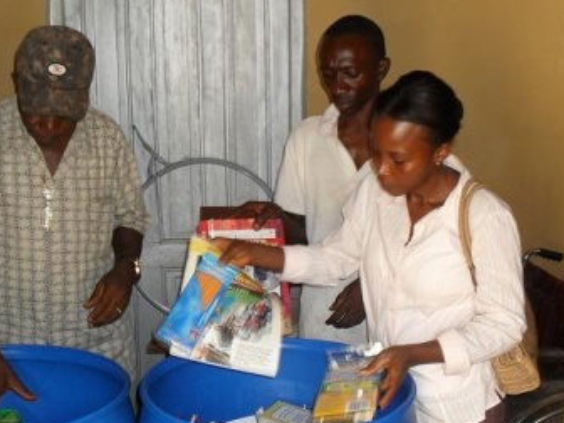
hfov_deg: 38.1
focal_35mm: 50
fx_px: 815
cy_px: 227
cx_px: 245
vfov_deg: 29.1
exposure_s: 1/45
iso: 200
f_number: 3.6
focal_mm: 7.5
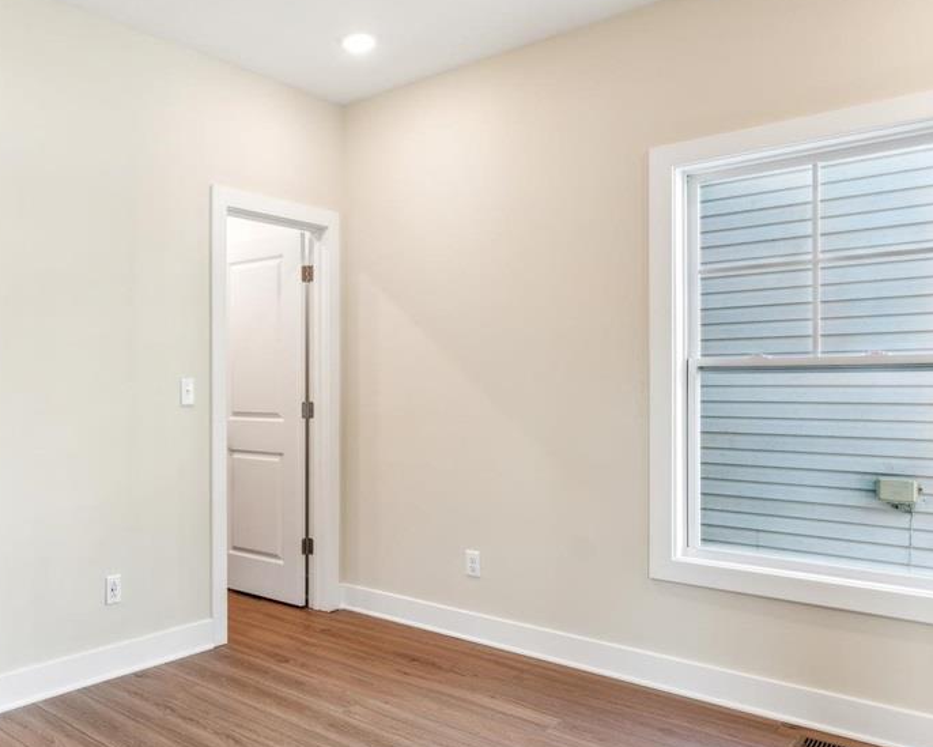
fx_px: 773
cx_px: 262
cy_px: 364
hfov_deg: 59.7
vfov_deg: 51.5
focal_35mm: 28
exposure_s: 1/40
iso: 400
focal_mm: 16
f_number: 6.3
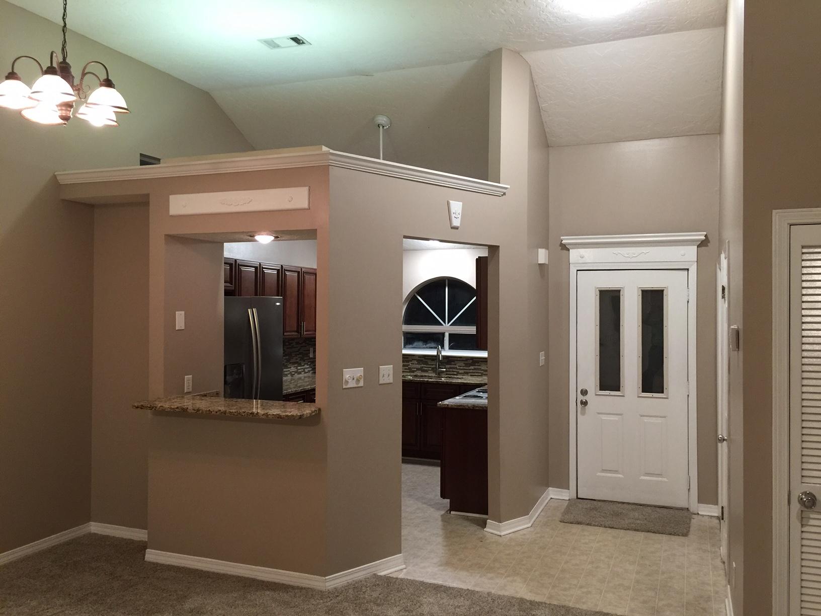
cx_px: 410
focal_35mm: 29
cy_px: 308
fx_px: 688
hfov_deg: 61.7
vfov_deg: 48.2
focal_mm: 4.15
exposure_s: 1/15
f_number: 2.2
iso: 100
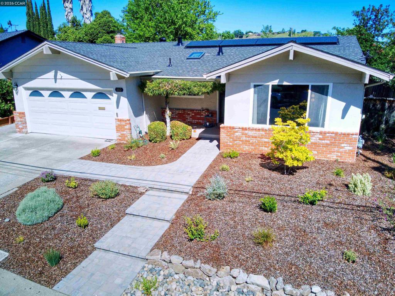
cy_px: 148
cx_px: 198
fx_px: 274
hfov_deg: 71.6
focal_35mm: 24
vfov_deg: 56.8
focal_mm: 4.5
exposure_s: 1/1250
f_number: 2.8
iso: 100
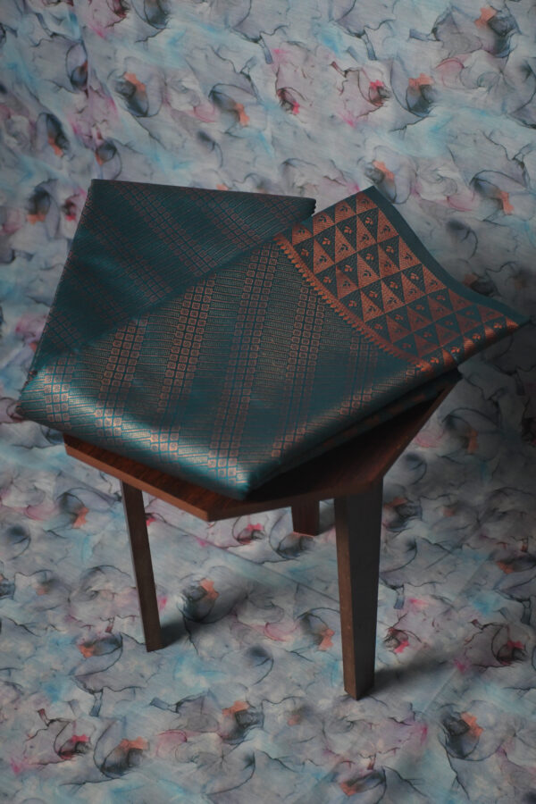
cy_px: 402
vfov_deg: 26.0
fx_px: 1742
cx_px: 268
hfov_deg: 17.5
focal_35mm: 78
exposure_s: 1/160
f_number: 4.8
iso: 2000
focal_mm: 52
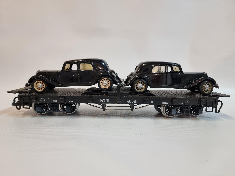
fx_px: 163
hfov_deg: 71.6
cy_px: 88
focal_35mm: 24
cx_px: 118
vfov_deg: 56.8
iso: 200
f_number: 1.8
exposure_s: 1/100
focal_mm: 6.7
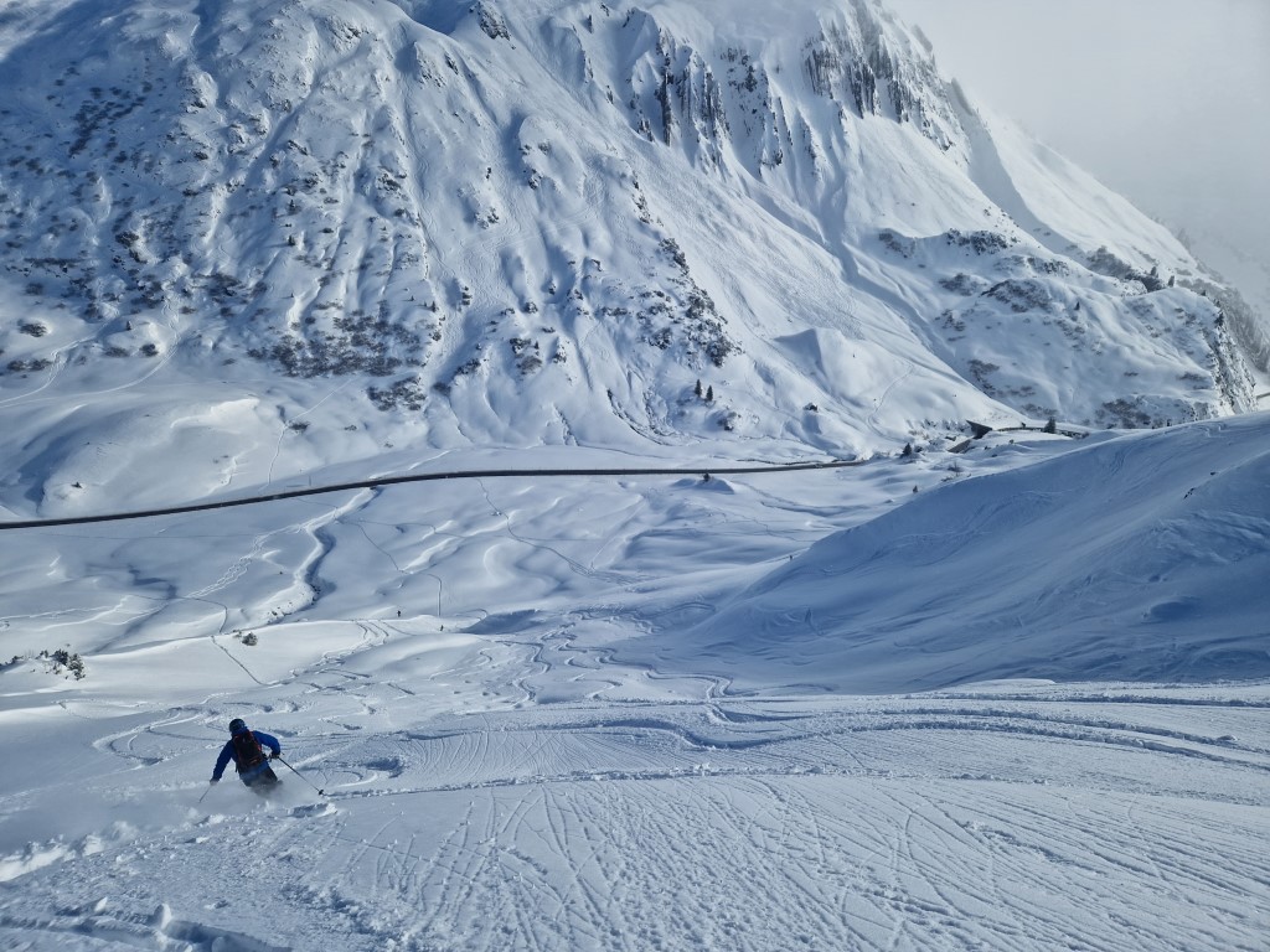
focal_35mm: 23
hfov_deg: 73.9
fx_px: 844
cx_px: 635
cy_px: 476
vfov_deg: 58.9
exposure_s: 1/3968
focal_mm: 5.4
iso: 50
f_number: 1.8
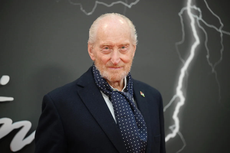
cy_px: 76
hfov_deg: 14.2
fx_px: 926
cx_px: 115
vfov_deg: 9.5
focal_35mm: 145
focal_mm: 145
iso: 640
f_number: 2.8
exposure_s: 1/500
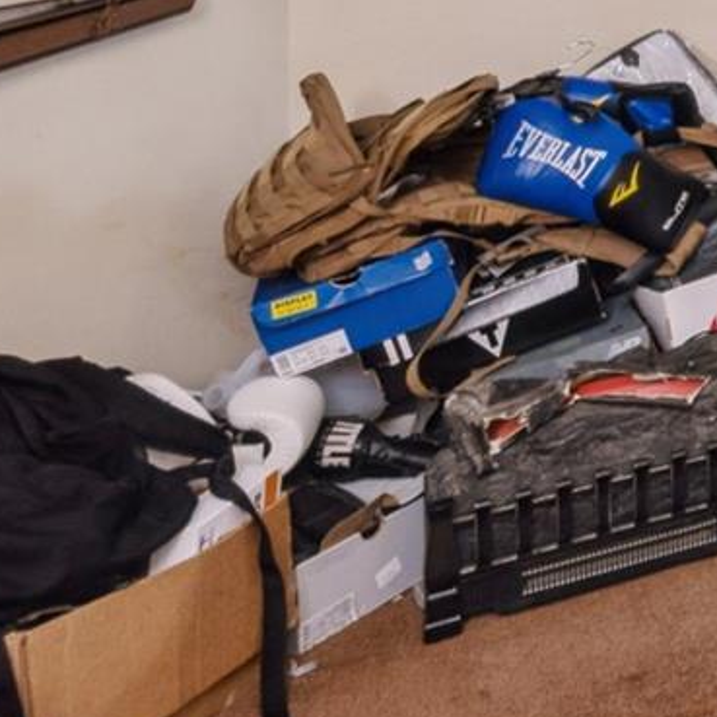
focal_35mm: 66
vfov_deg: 24.1
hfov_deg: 15.8
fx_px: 1547
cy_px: -109
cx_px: 1650
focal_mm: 14
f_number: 10
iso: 200
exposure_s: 1/6
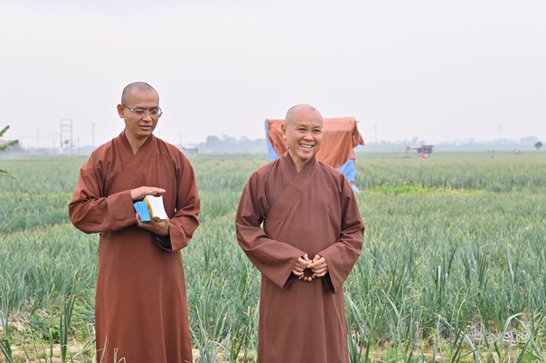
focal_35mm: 70
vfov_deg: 19.4
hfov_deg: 28.9
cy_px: 174
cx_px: 267
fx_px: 1060
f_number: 5.6
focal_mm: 65
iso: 200
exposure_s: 1/160
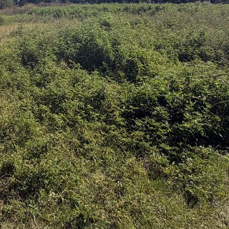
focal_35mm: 40
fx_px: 299
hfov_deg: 36.8
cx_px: -8
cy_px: -16
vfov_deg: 36.3
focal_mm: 2.22
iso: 20
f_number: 2.2
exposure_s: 1/770
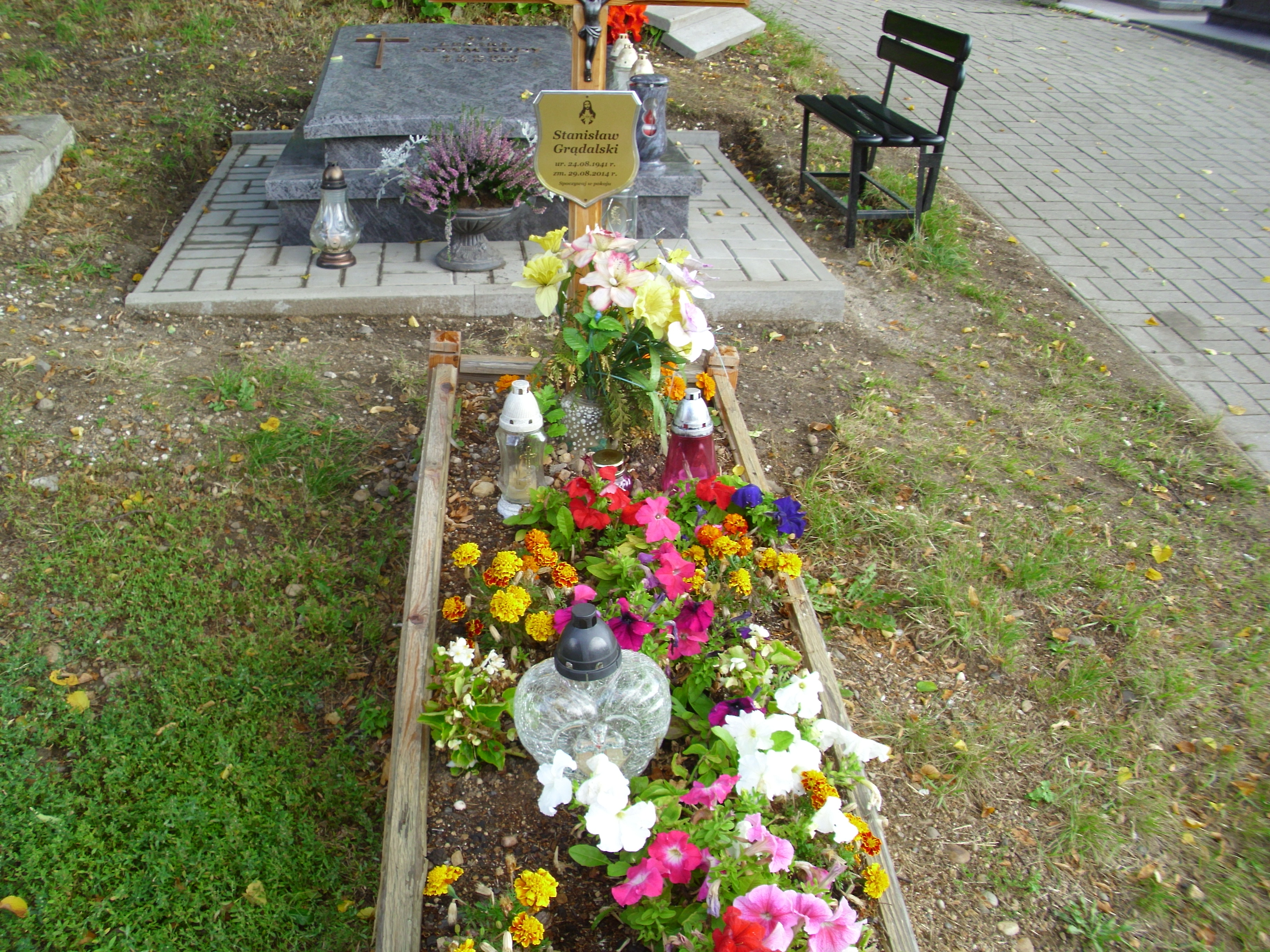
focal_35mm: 35
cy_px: 476
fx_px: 1284
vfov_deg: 40.7
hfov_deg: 52.6
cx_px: 635
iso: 50
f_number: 3
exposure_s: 1/103
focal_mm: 6.2
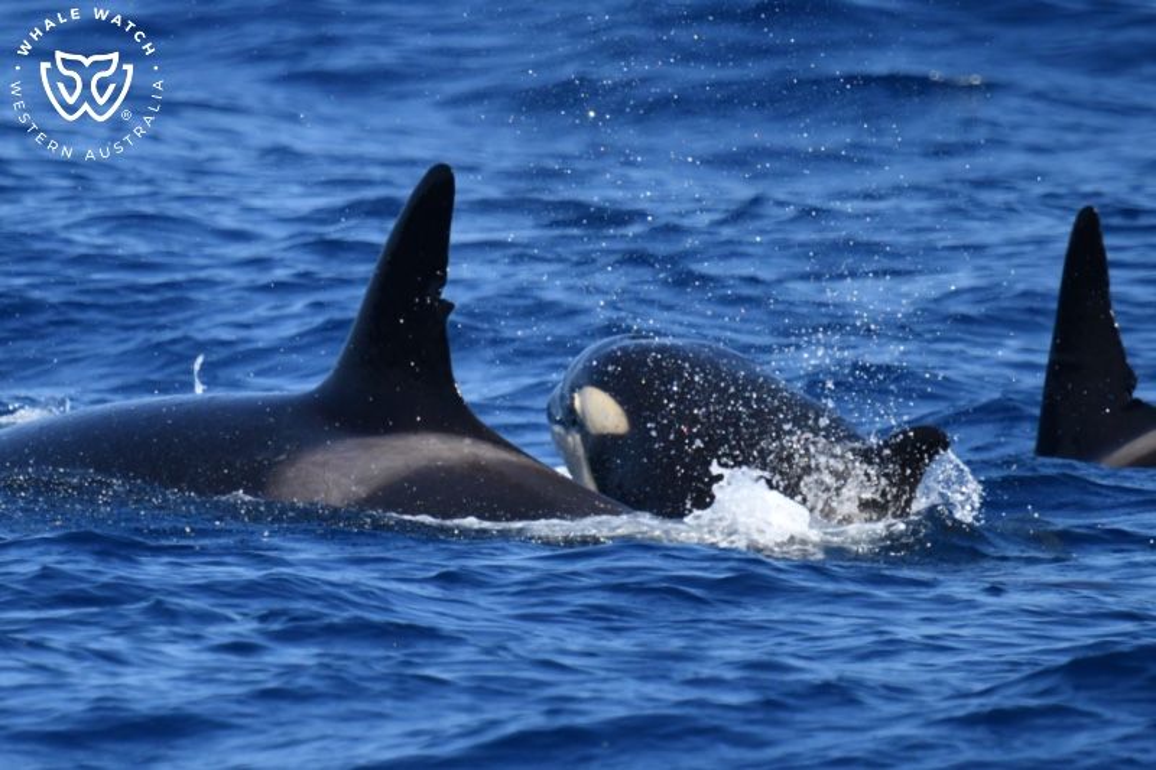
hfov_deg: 3.4
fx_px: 19261
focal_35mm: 600
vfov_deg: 2.3
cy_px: 385
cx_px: 578
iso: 1400
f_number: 6.3
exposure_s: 1/8000
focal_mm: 600
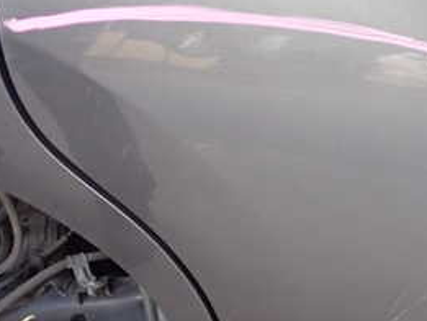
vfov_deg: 21.1
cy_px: 246
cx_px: 430
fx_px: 852
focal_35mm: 69
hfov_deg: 26.6
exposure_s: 1/125
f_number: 2.3
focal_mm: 5.4
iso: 500
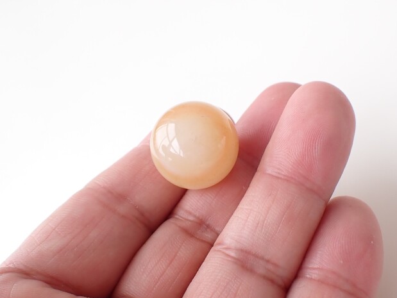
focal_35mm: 31
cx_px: 195
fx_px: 356
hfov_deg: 58.3
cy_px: 149
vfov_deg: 45.5
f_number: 3.2
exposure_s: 1/125
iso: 160
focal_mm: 5.4
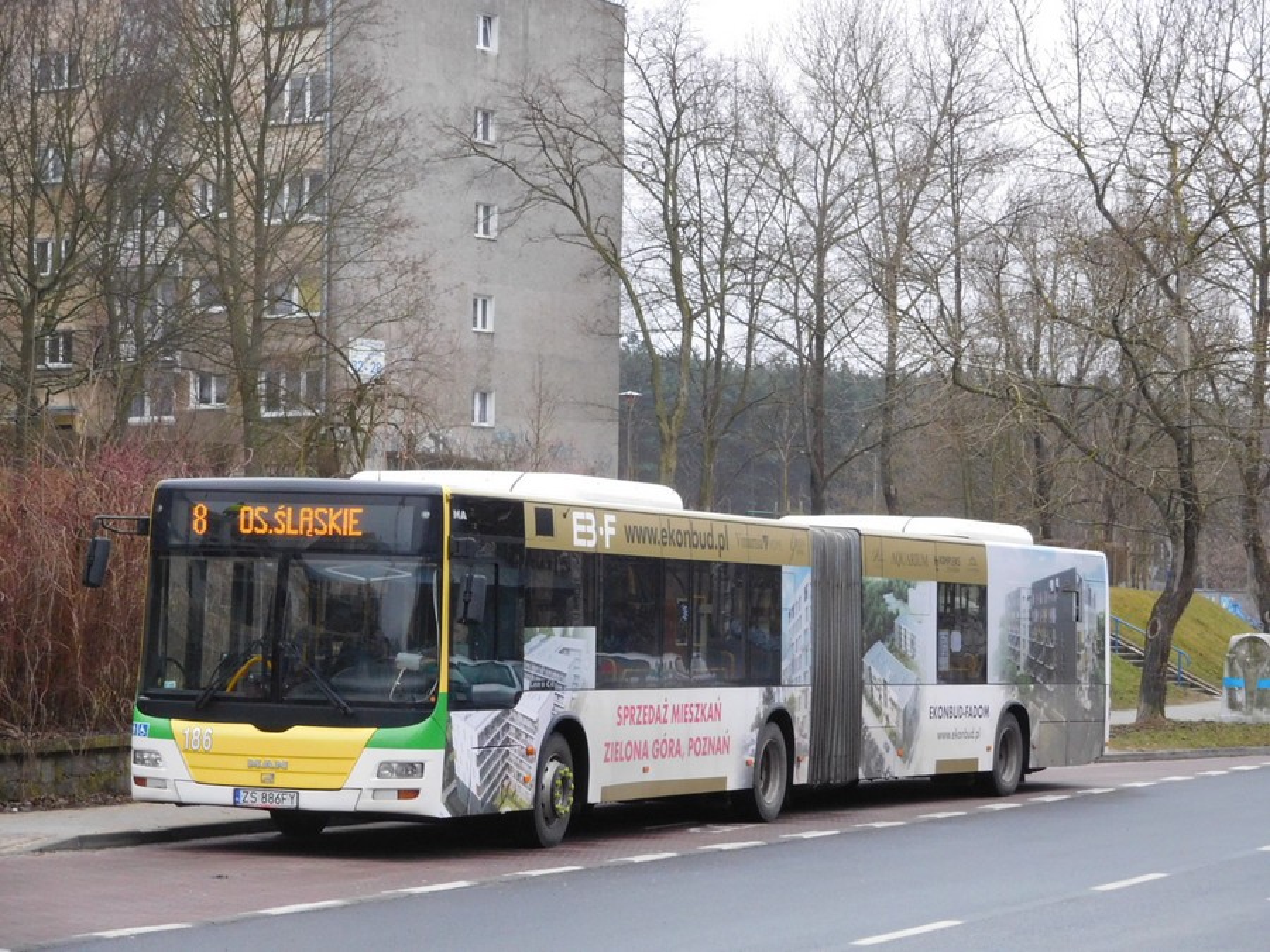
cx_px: 635
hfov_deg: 19.6
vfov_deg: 14.8
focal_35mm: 100
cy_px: 476
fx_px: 3669
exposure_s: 1/200
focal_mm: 17.8
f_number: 4.8
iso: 400
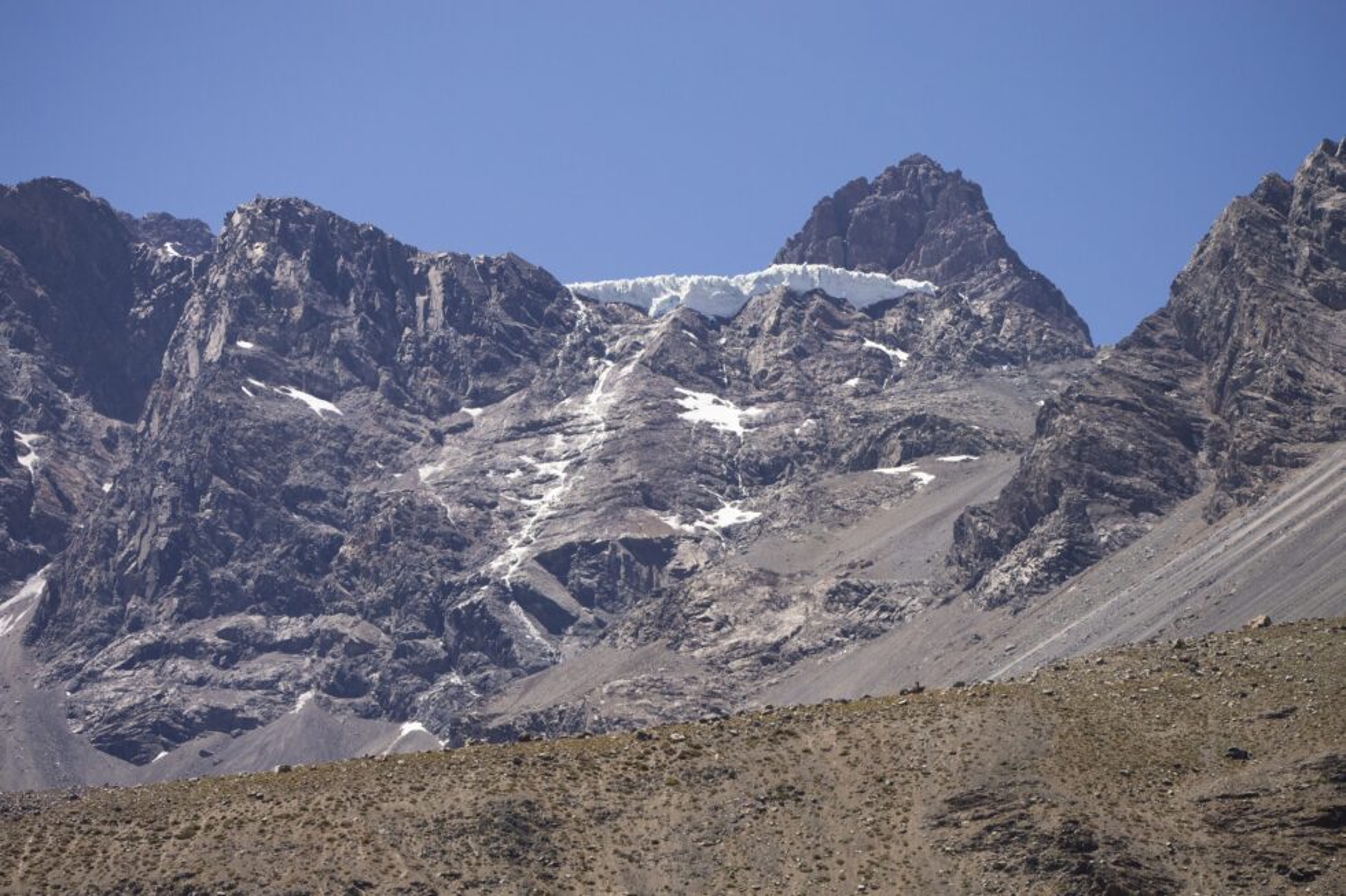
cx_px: 673
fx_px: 4371
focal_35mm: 117
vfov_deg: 11.7
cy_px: 448
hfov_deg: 17.5
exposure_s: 1/4000
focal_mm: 78
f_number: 5.6
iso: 800
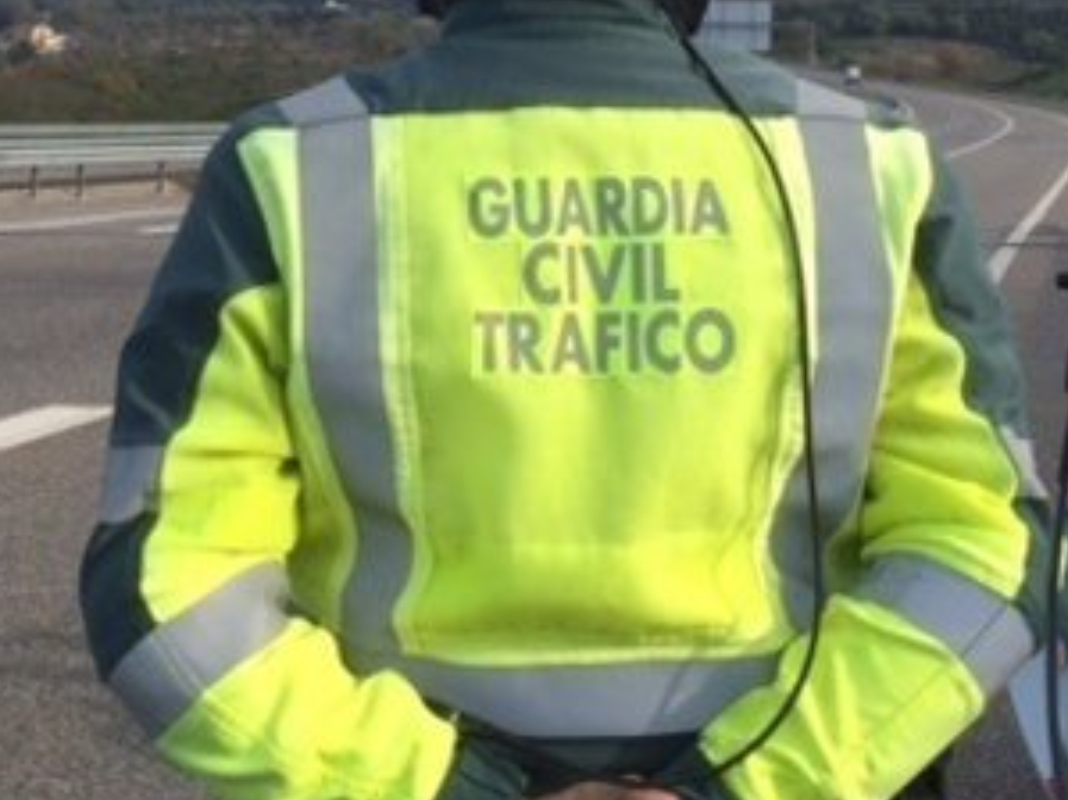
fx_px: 2066
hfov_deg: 29.0
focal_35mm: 67
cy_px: 146
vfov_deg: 21.6
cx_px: 468
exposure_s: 1/1520
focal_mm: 4.15
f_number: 2.2
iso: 32
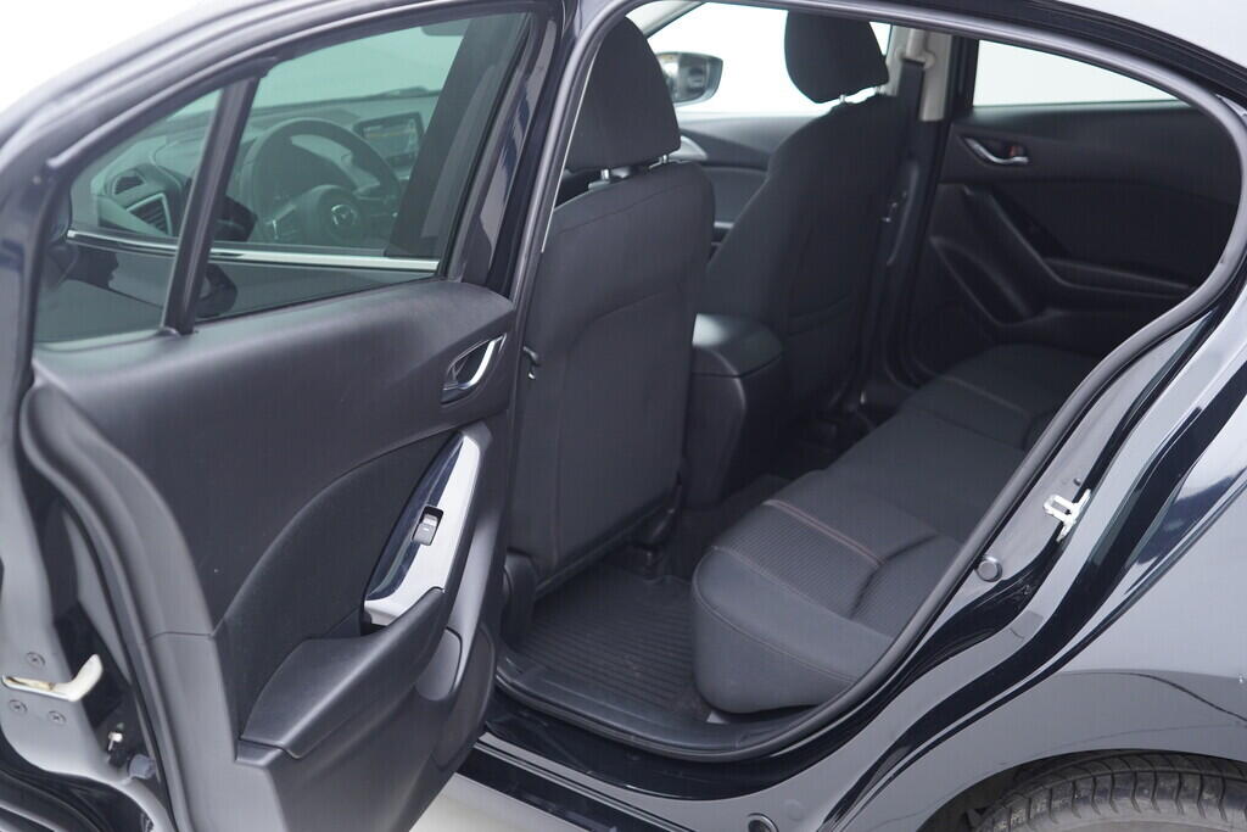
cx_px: 624
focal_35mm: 36
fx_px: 1247
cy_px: 416
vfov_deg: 36.9
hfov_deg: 53.1
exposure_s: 1/40
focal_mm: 24
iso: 320
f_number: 2.8
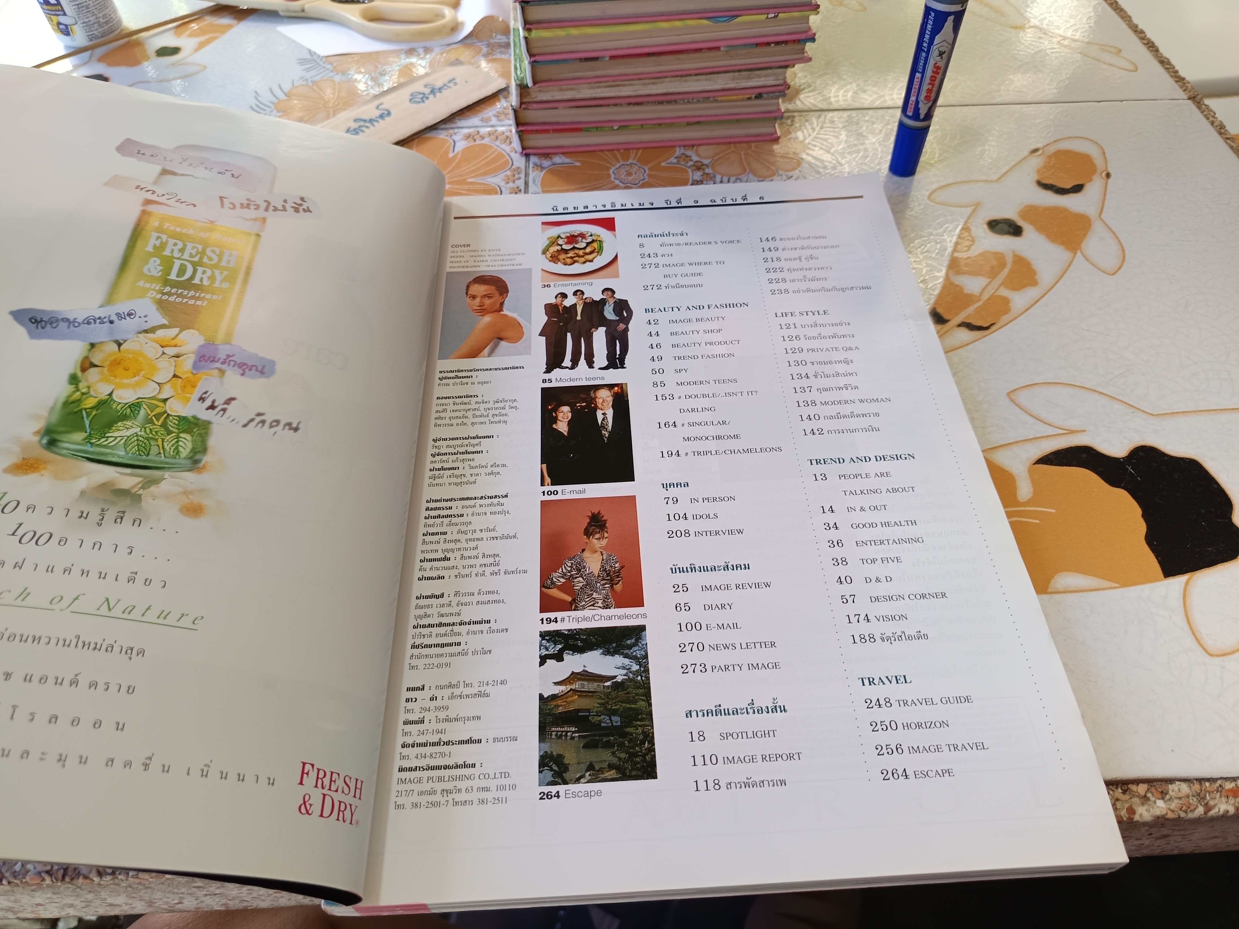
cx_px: 620
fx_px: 859
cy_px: 464
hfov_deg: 71.6
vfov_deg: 56.8
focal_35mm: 24
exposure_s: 1/50
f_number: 1.7
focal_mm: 5.31
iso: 205
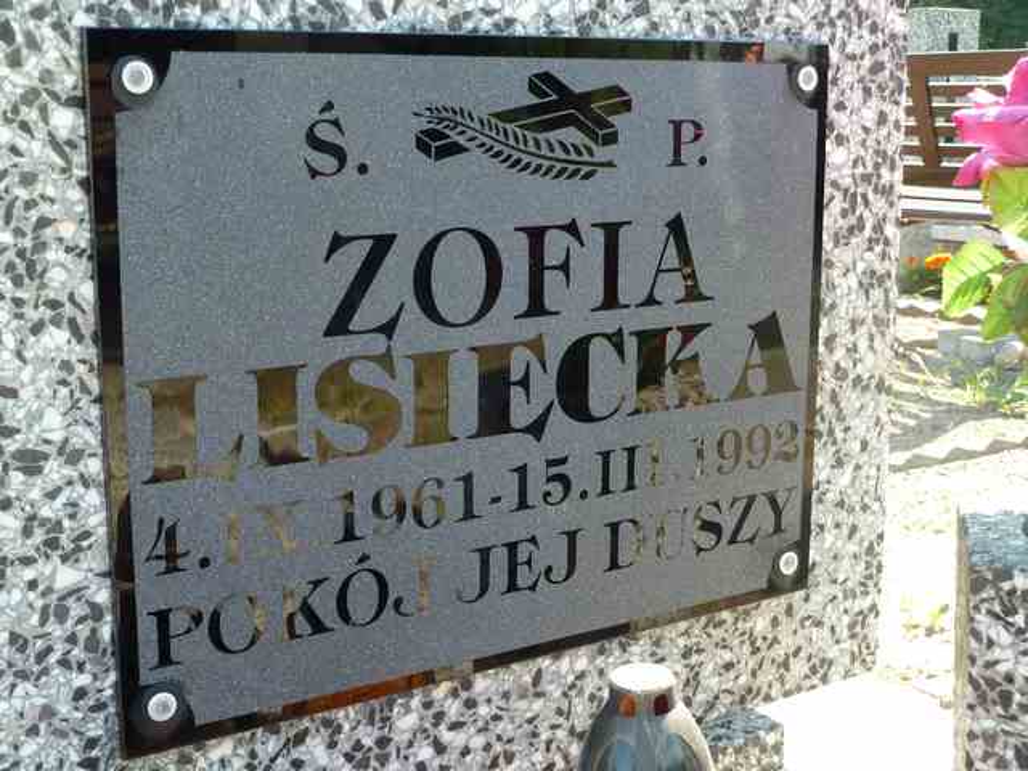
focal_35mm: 48
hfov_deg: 39.7
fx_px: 1425
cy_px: 386
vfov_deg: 30.3
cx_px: 514
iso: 80
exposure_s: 1/60
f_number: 3.8
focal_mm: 7.9
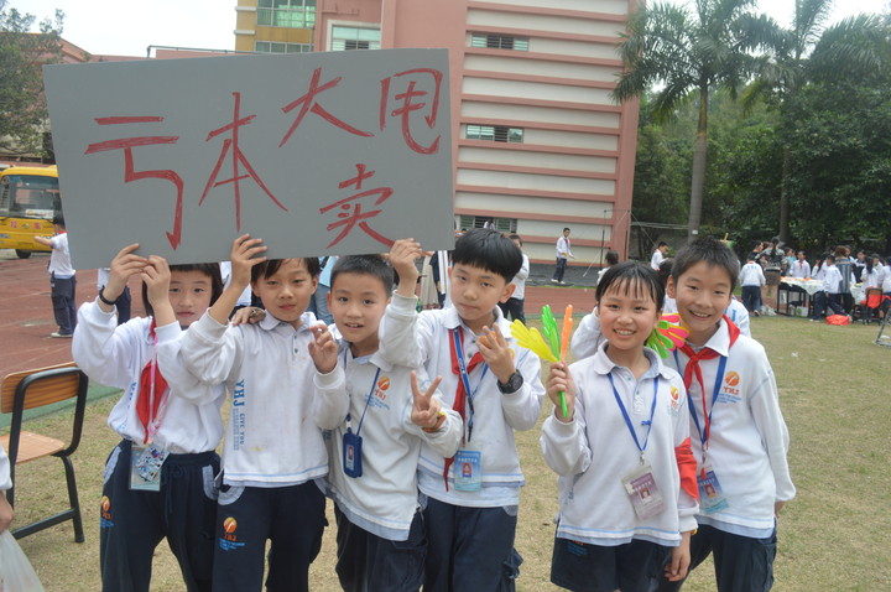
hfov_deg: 67.5
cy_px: 296
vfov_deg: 47.8
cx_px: 446
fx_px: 667
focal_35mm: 27
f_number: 5.6
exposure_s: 1/125
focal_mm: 18
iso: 400
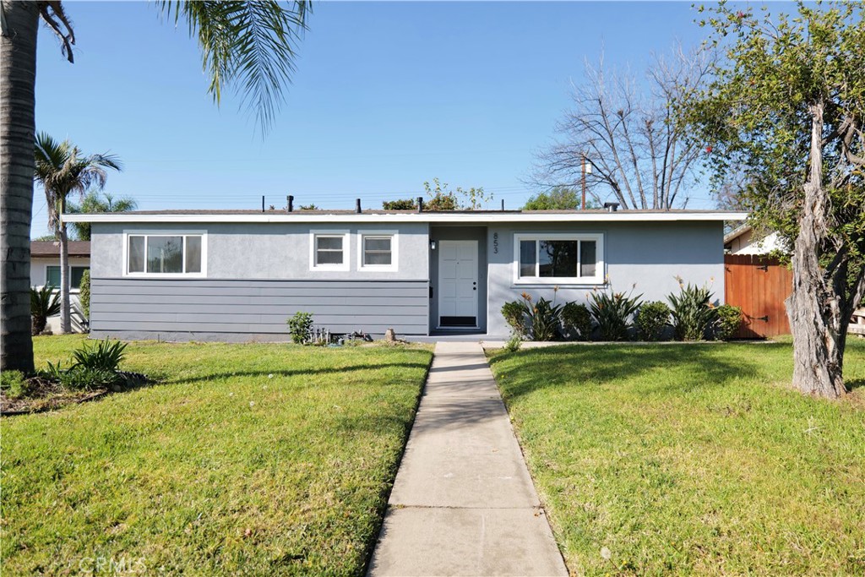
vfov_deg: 61.9
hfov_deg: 84.0
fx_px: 481
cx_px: 432
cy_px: 288
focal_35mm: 20
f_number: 3.5
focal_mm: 20
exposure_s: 1/800
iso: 100
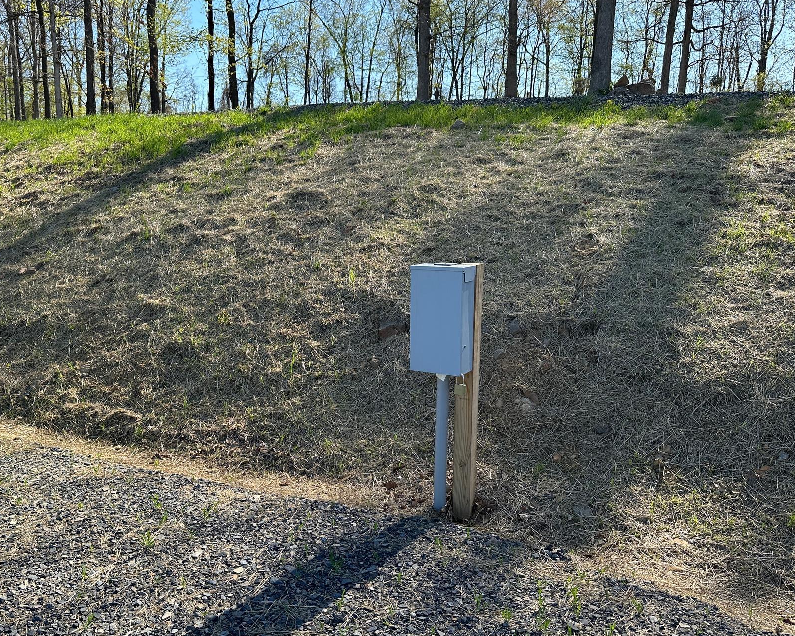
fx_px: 706
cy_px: 329
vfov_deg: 48.5
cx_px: 343
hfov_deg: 58.6
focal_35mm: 30
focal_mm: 6.86
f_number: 1.78
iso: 80
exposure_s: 1/1613
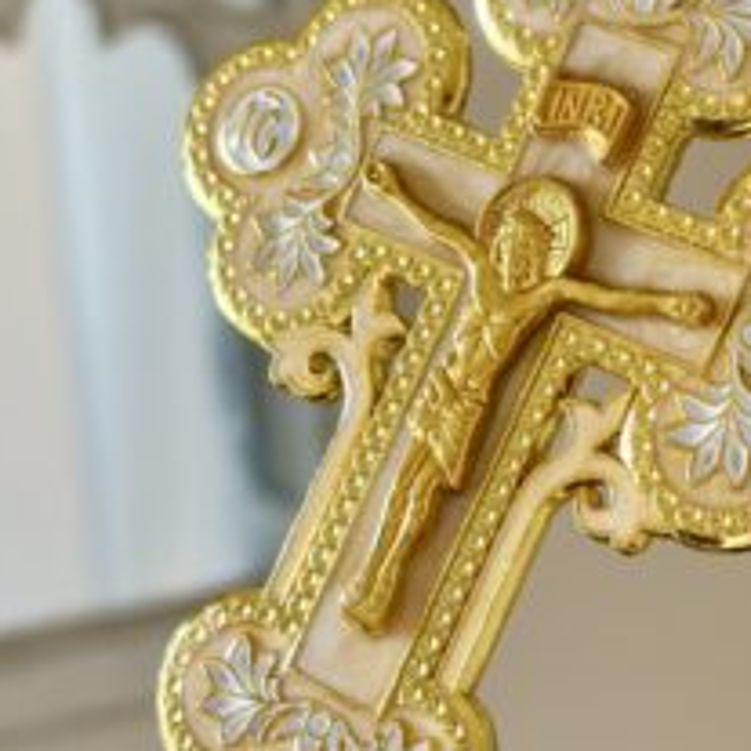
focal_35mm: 89
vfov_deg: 19.5
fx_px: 2185
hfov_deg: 19.4
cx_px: 504
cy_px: 403
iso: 50
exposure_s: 1/80
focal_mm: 5.96
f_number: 1.6
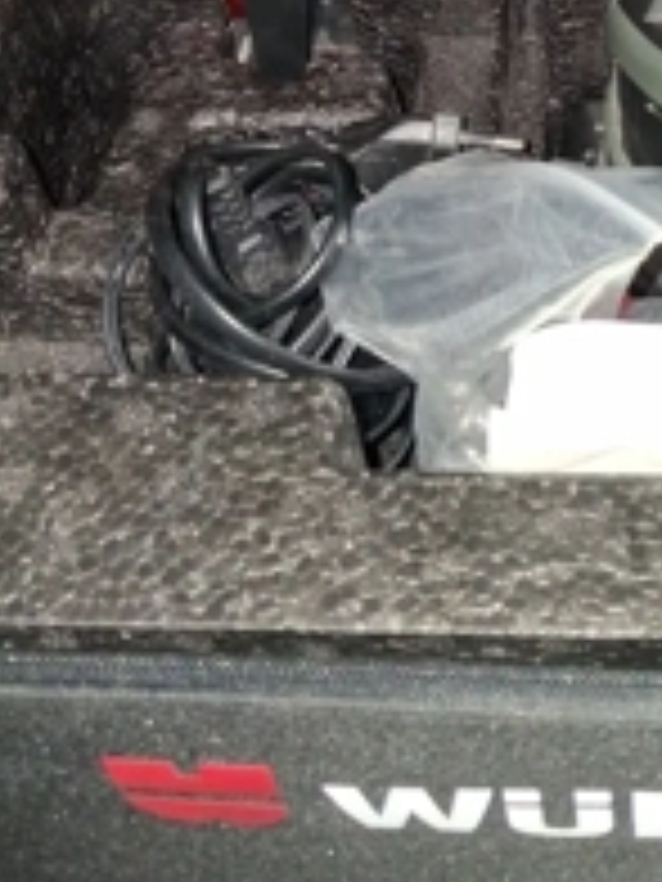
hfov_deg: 25.9
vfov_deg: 32.4
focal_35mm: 55
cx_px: 572
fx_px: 1402
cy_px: 18
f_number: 1.8
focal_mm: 4
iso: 250
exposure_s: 1/50
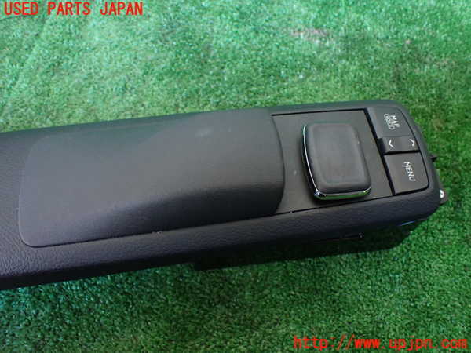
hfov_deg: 60.0
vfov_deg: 46.8
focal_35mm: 30
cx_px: 236
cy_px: 176
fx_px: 408
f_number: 2.3
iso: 800
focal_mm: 5.4
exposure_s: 1/50
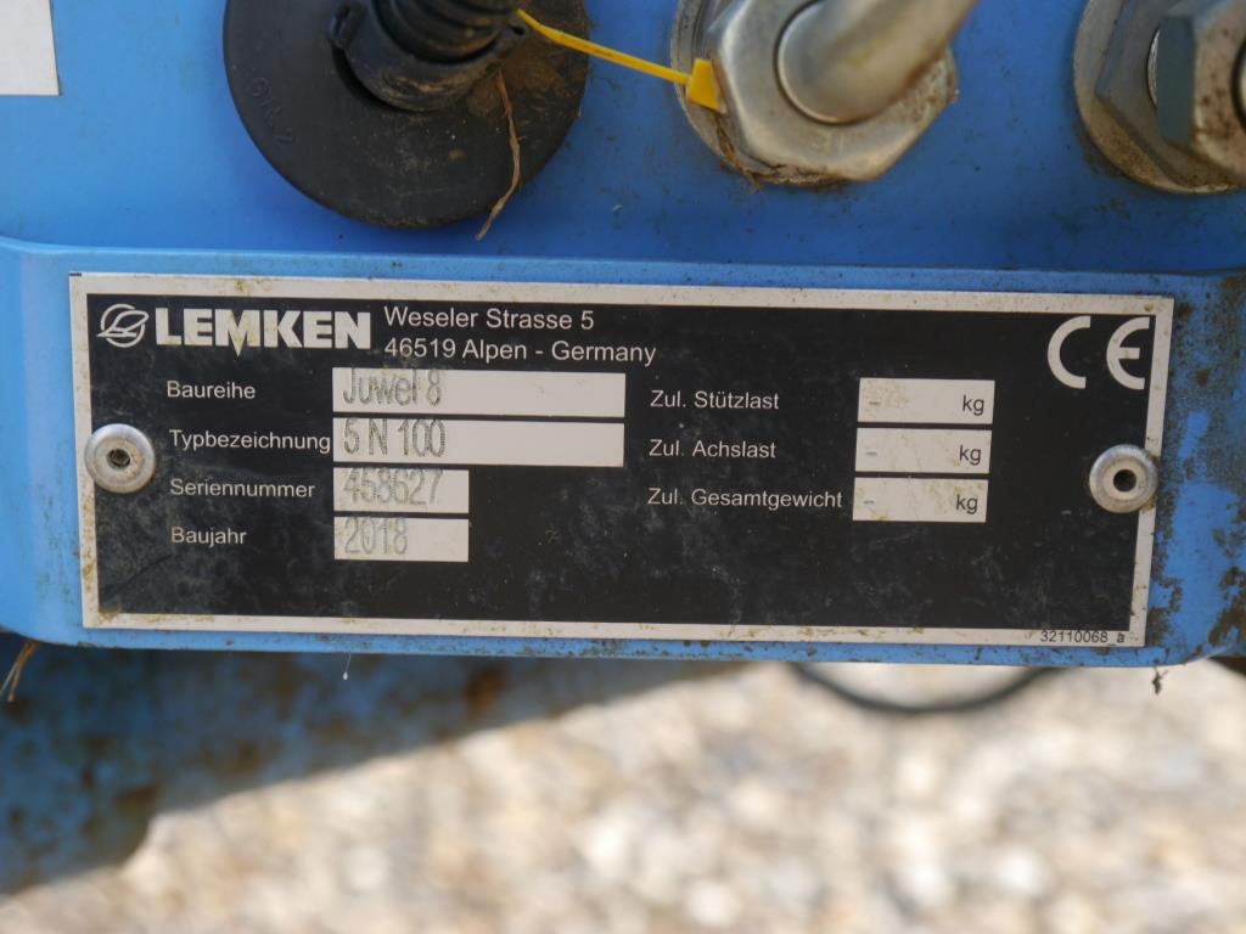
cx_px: 623
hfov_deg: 33.2
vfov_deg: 25.2
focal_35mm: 58
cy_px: 467
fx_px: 2088
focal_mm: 29
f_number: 5.6
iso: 160
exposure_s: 1/100
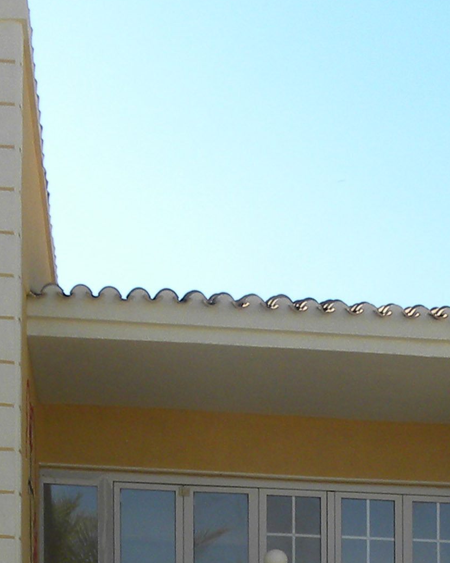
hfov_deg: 15.3
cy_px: 599
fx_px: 1631
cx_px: 493
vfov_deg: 18.9
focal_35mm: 98
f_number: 5.6
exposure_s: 1/217
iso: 64
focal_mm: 4.6
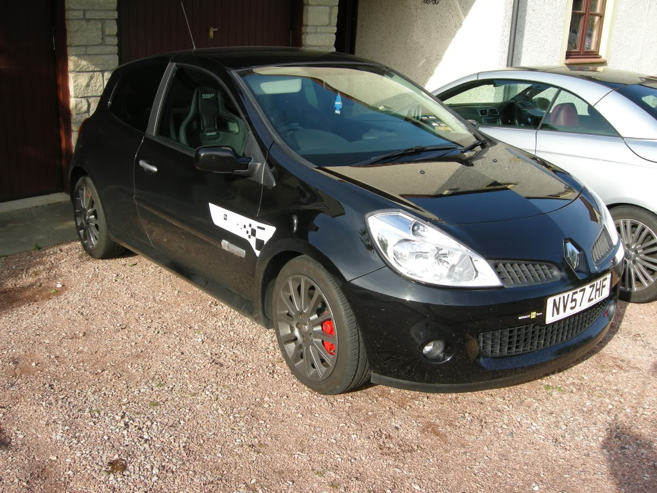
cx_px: 328
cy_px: 246
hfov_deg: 51.4
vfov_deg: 39.7
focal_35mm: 36
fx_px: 683
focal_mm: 7.5
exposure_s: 1/143
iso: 64
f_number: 4.8
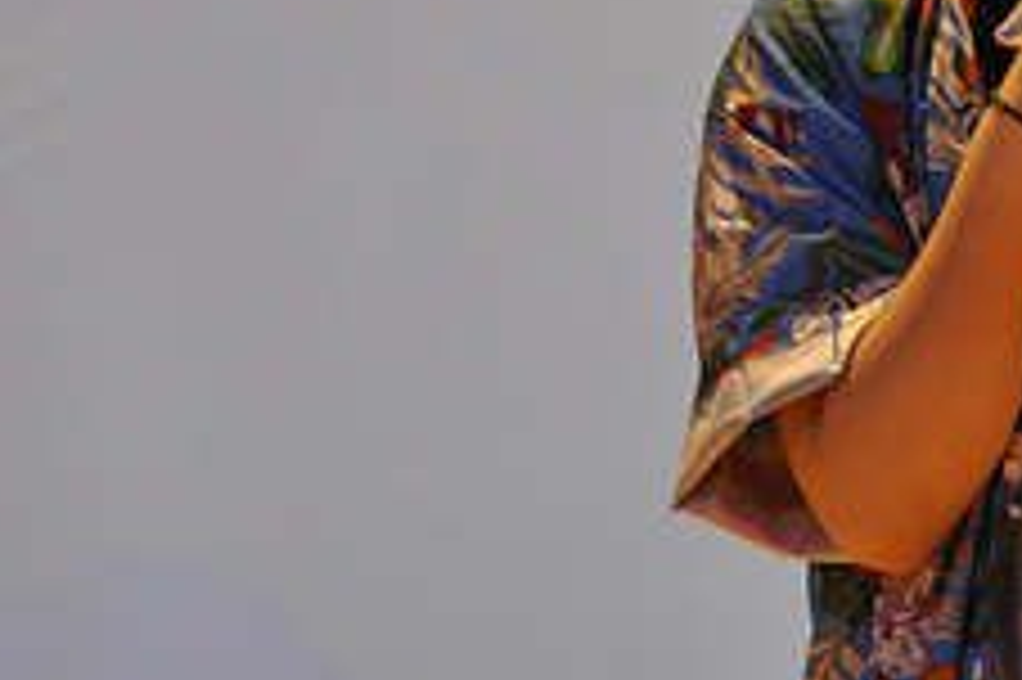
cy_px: -101
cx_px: 1364
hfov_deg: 9.1
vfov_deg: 6.1
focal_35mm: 222
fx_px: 6298
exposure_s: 1/20
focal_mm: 42
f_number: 4.8
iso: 400
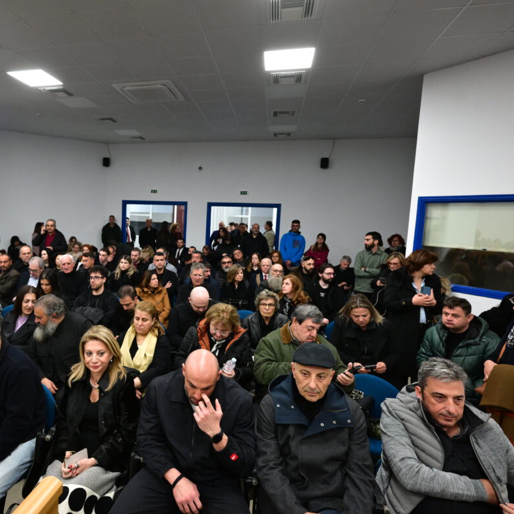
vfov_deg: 69.6
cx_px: 175
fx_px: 370
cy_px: 258
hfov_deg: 67.9
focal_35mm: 22
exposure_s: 1/160
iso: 4000
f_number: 4
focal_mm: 17
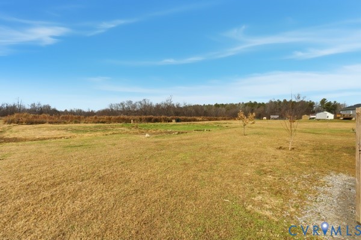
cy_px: 120
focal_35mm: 16
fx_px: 160
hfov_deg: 96.7
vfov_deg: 73.7
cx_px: 180
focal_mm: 16
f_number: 8
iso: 1250
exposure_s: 1/8000
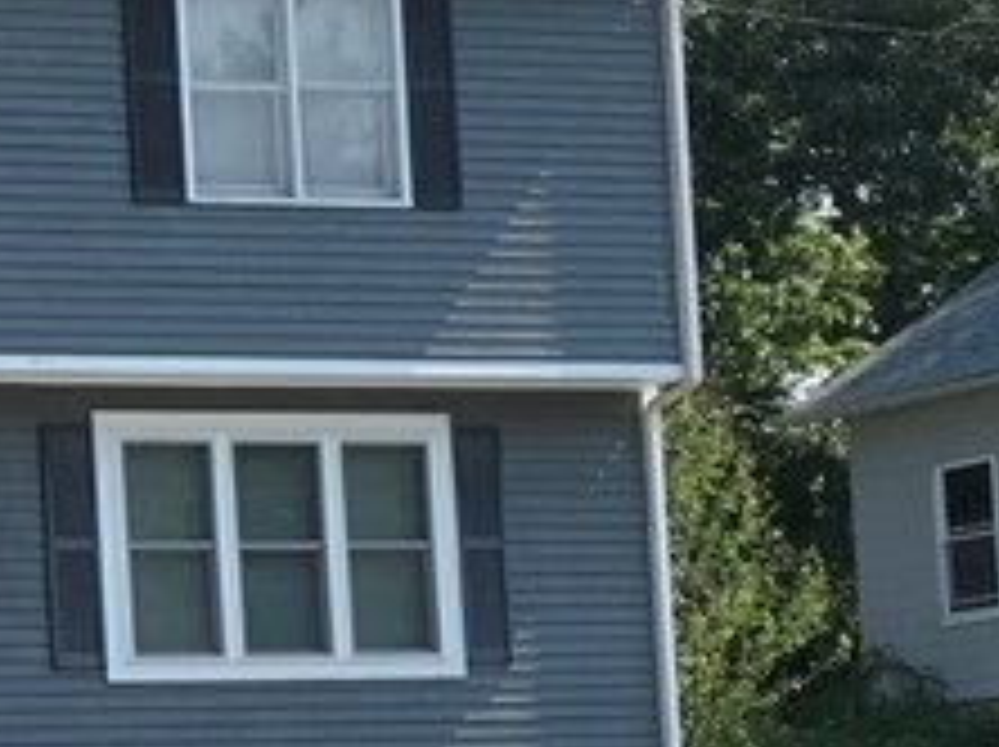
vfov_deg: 10.9
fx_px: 3863
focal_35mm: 134
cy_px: 824
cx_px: -864
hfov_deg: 13.1
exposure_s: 1/699
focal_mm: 4.15
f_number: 2.2
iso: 25
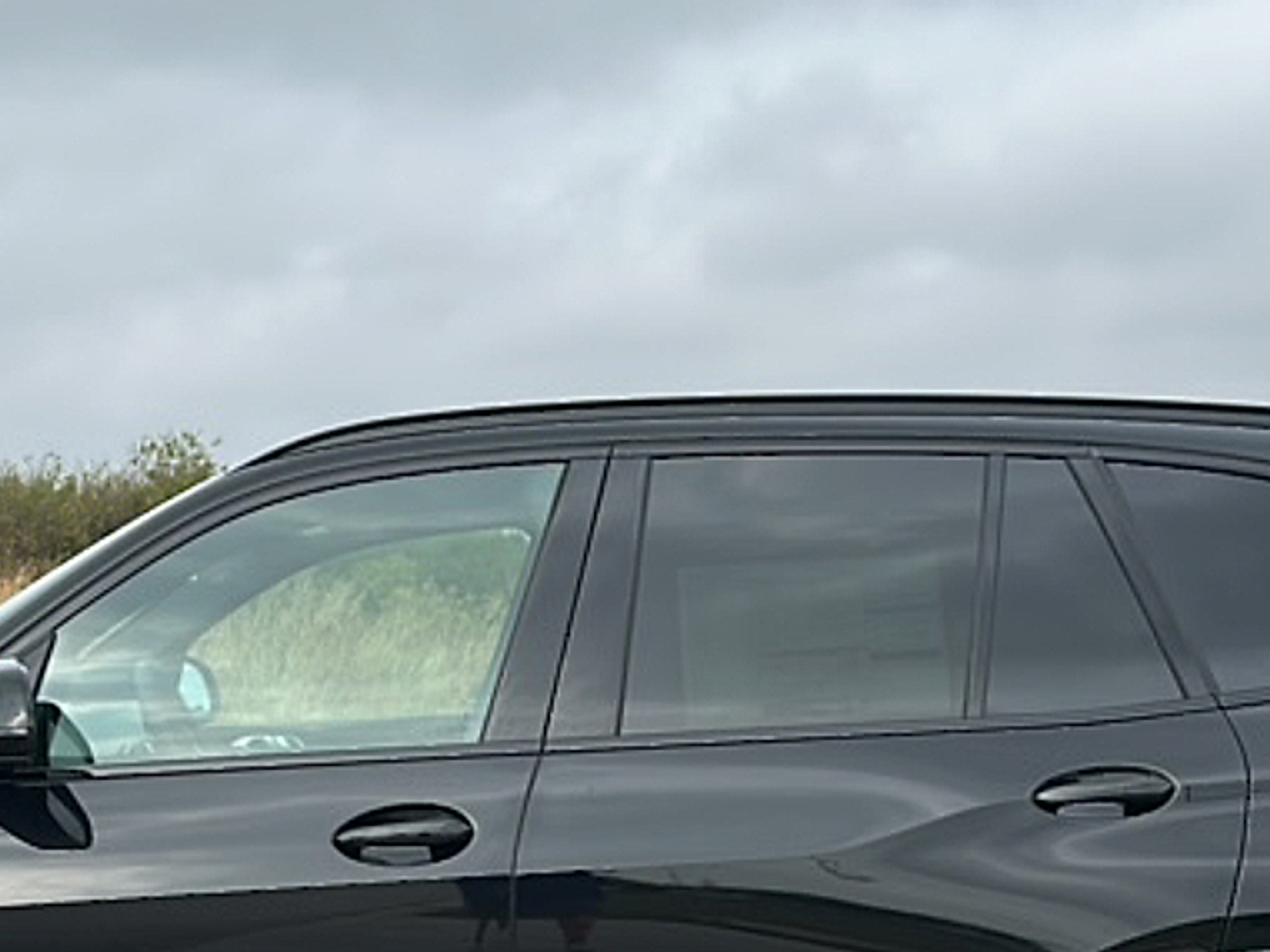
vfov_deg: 22.5
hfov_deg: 30.5
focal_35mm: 63
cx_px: 436
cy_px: 912
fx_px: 2311
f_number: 1.78
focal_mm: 6.86
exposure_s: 1/2817
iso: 80
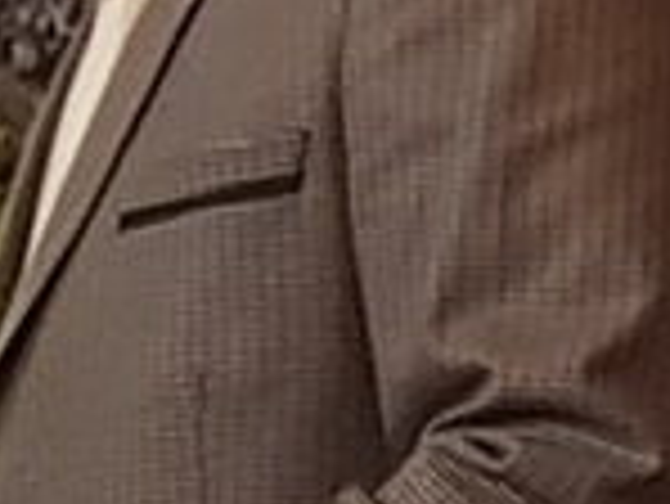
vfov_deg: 13.5
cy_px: -20
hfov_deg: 18.0
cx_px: 94
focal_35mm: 108
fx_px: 2092
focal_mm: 4.2
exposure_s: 1/33
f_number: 1.7
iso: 200
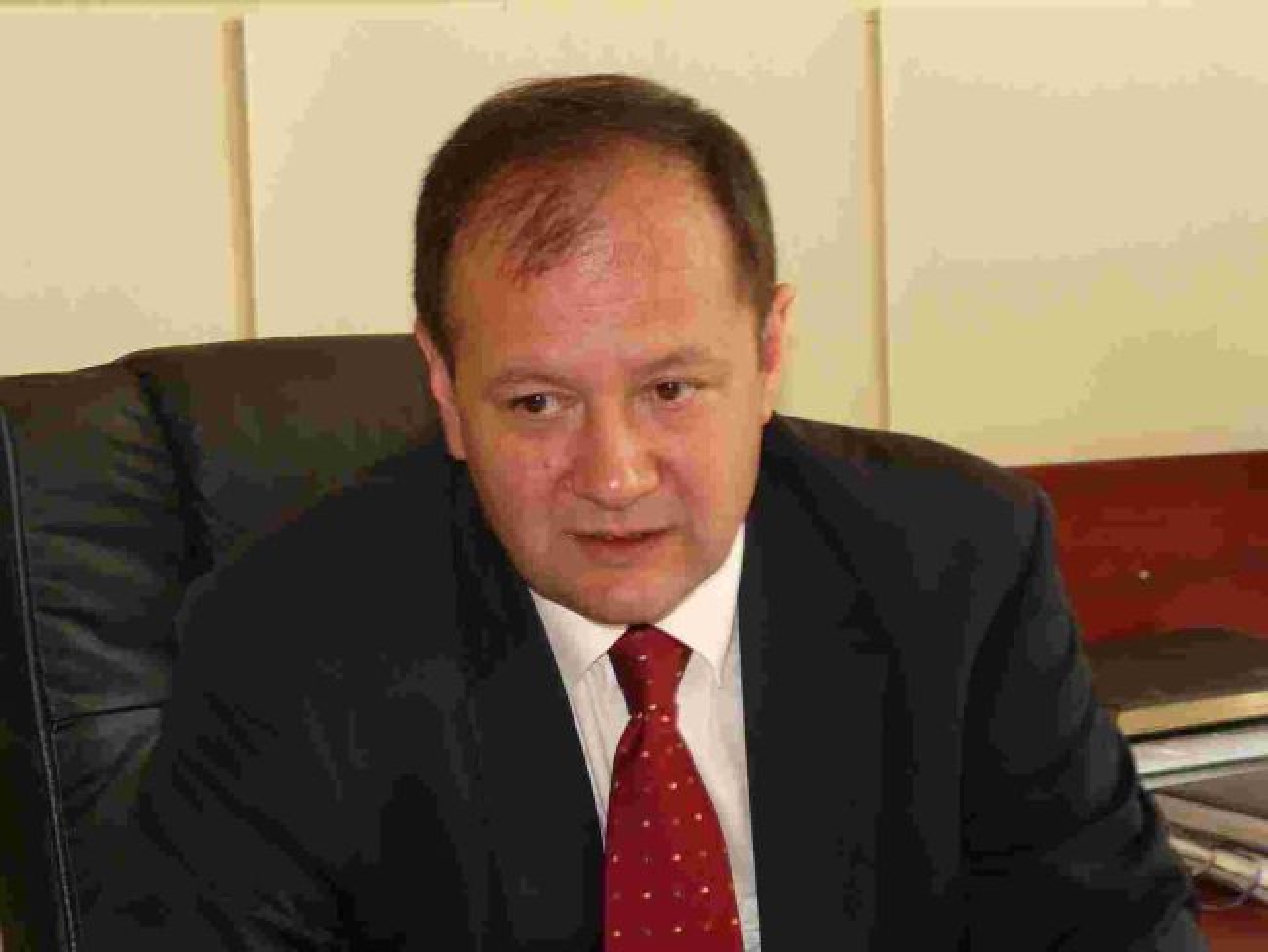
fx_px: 3371
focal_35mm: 92
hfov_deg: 21.3
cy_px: 476
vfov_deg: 16.1
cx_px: 634
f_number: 3.2
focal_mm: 9.5
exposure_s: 1/25
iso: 100
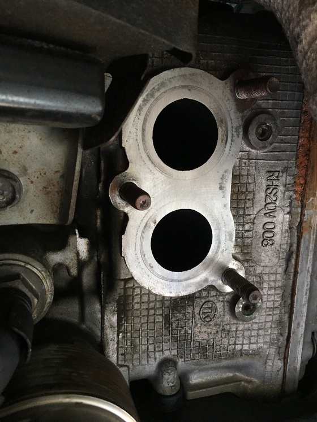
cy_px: 211
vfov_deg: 61.7
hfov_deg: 48.2
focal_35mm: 29
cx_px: 158
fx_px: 354
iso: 100
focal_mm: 4.15
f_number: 2.2
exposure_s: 1/30
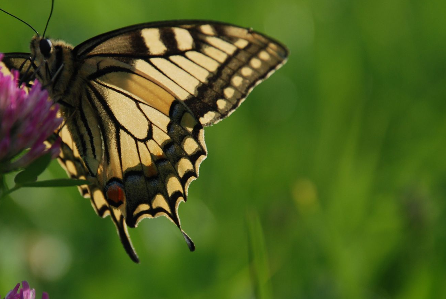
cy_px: 159
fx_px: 3917
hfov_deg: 6.5
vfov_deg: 4.4
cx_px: 112
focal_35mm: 316
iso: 200
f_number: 6.3
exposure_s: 1/640
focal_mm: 135
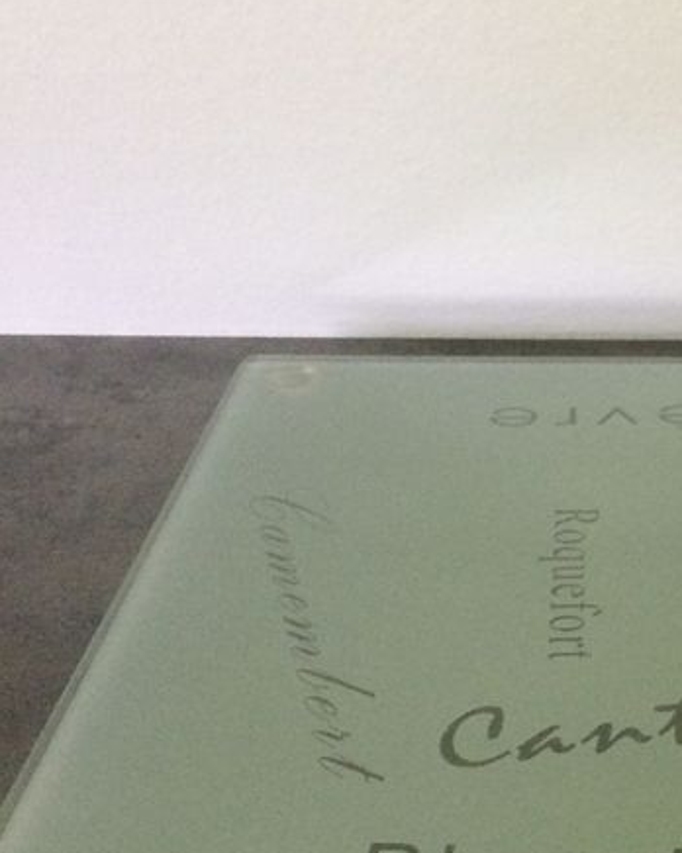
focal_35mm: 65
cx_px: 733
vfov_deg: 28.9
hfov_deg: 22.3
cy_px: 592
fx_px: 1640
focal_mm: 4.15
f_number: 2.2
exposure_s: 1/17
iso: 400
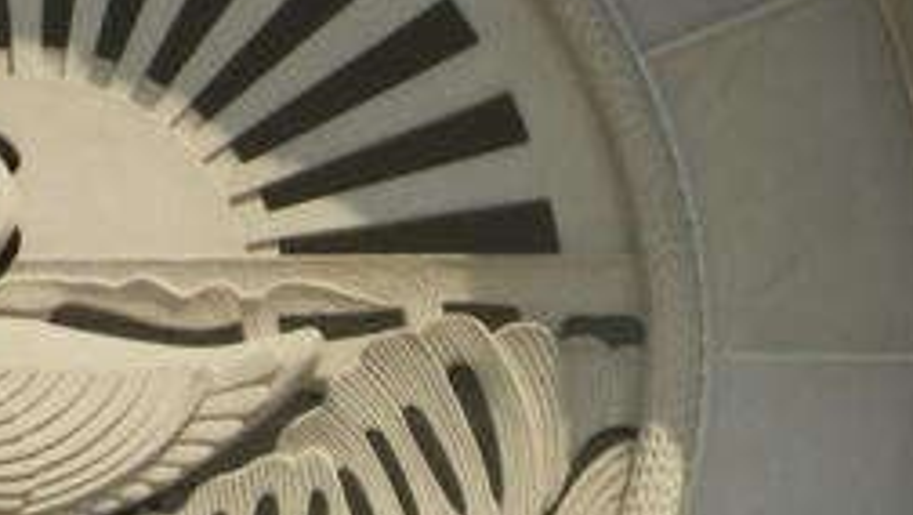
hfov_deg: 1.8
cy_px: 490
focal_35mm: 1207
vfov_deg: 1.0
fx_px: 29233
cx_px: 54
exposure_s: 1/500
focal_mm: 83.7
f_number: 5.7
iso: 80
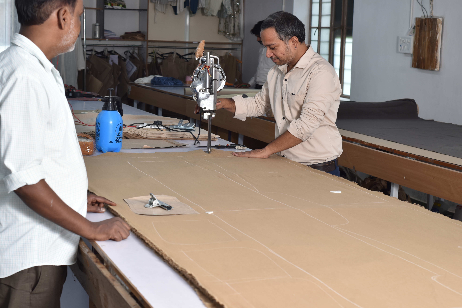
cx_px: 216
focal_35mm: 68
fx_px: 873
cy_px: 126
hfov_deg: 29.6
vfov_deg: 20.0
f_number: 6.3
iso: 250
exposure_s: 1/100
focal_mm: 50
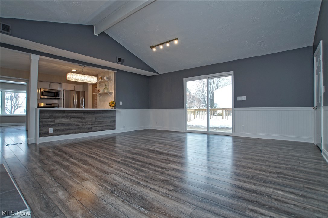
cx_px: 164
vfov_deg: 72.0
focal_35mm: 16
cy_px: 109
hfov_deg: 95.0
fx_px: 150
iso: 100
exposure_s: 1/20
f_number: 4.5
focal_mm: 11
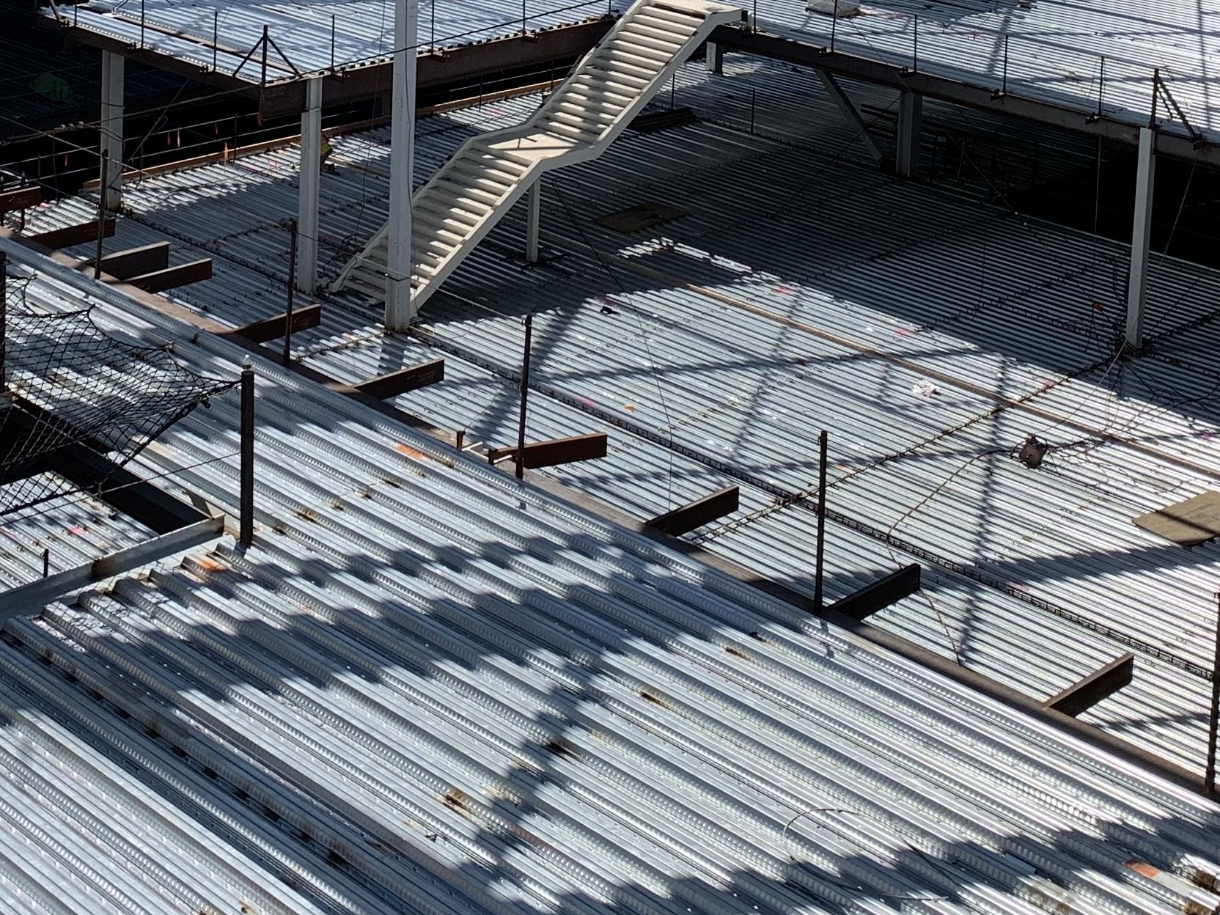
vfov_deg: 21.7
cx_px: 486
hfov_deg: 30.6
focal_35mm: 63
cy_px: -155
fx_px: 2220
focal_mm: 4.25
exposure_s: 1/2994
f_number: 1.8
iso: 25
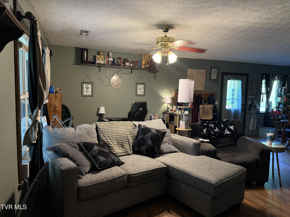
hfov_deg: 71.6
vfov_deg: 56.8
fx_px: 201
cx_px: 145
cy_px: 108
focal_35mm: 24
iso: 320
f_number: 1.78
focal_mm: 6.76
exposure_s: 1/60
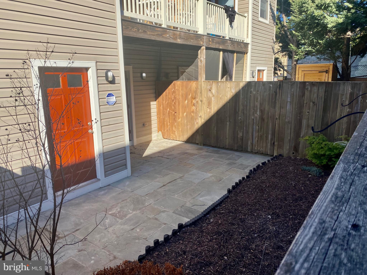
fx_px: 276
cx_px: 184
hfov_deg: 67.3
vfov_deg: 53.1
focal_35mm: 26
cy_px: 138
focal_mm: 4.25
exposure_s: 1/1346
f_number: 1.8
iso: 32
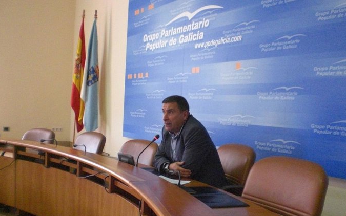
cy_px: 116
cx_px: 173
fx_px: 368
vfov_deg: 32.8
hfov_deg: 50.4
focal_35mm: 39
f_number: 3.1
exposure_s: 1/100
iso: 800
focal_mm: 6.3
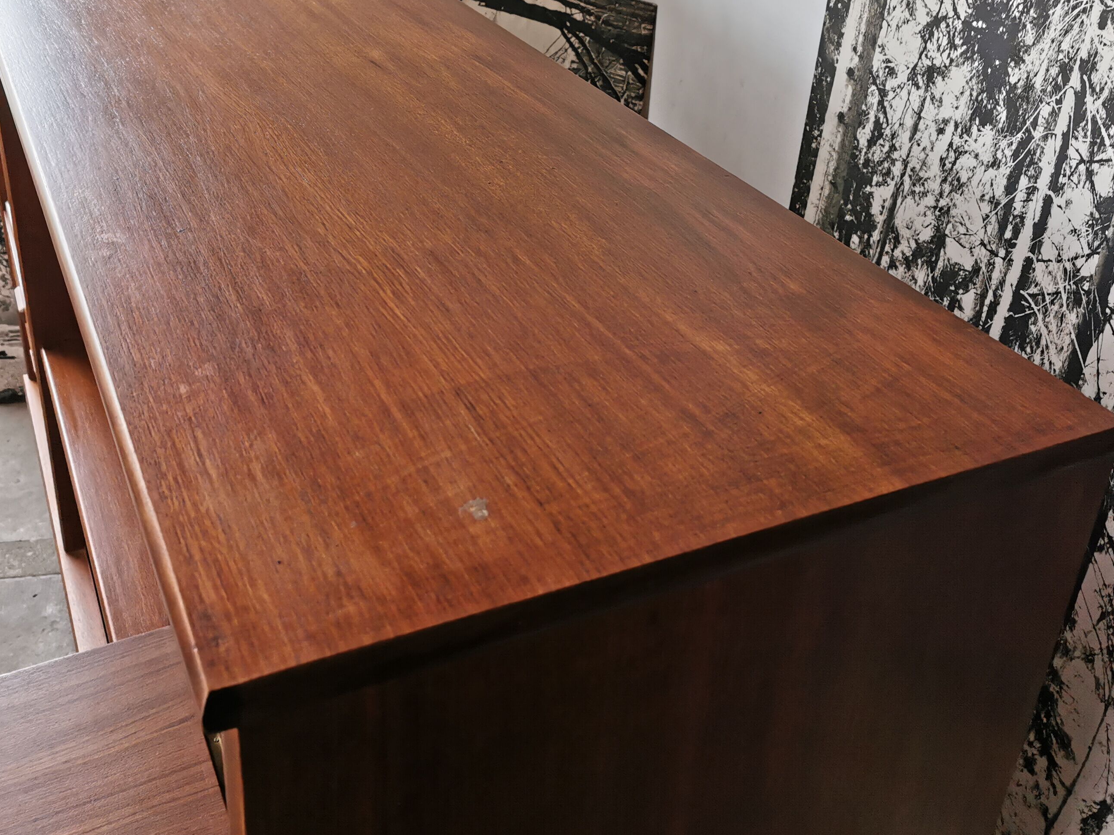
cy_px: 282
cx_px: 516
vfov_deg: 37.3
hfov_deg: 48.9
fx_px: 1223
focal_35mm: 38
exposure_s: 1/120
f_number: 1.6
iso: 125
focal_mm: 5.56
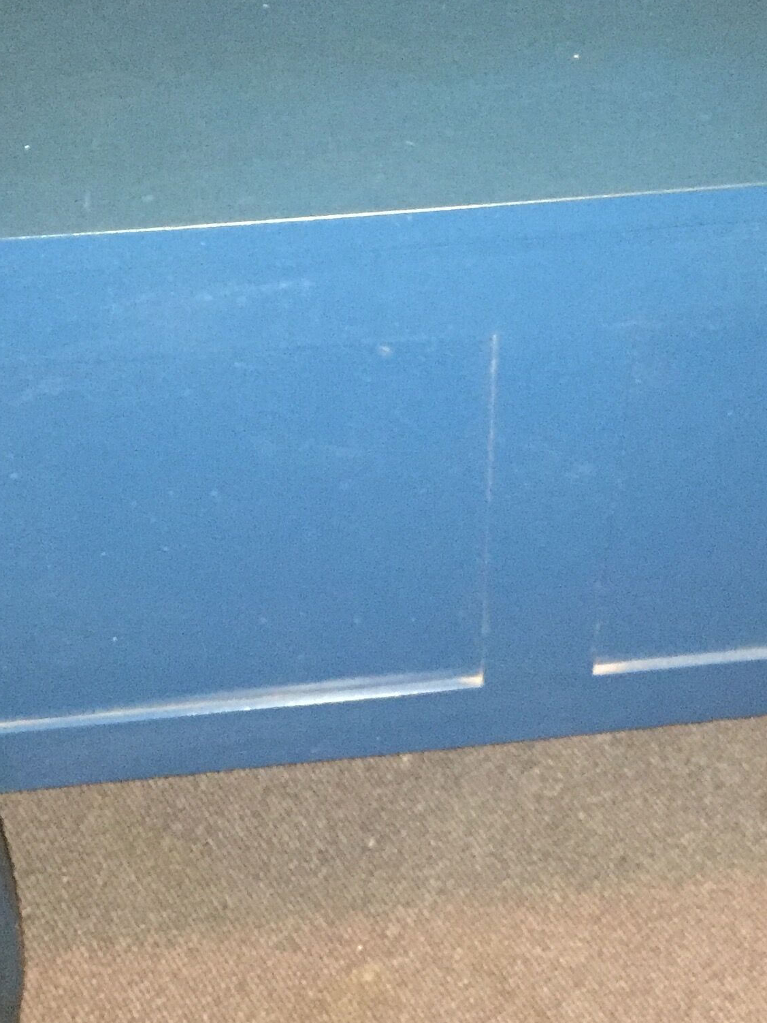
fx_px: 1861
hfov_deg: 23.2
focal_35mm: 63
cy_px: 657
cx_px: 468
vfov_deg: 30.6
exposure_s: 1/17
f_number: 2.2
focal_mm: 4.15
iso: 500
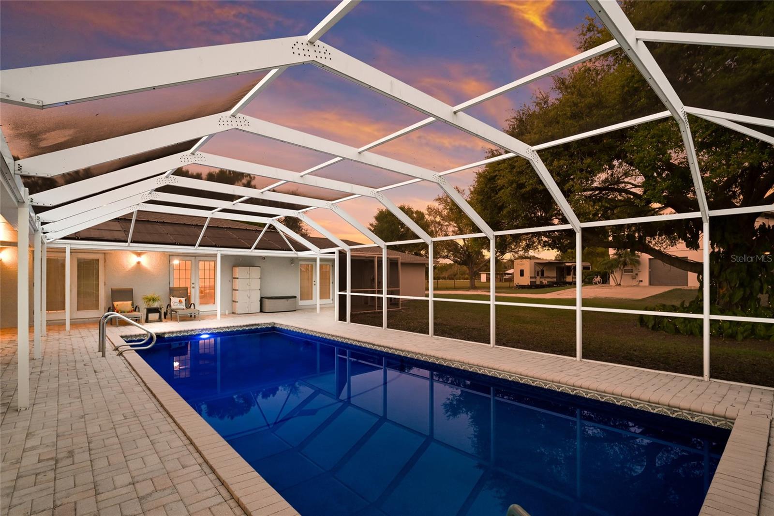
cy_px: 258
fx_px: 344
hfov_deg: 96.7
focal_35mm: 16
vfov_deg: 73.7
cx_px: 387
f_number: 9
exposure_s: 1/15
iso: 720
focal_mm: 16
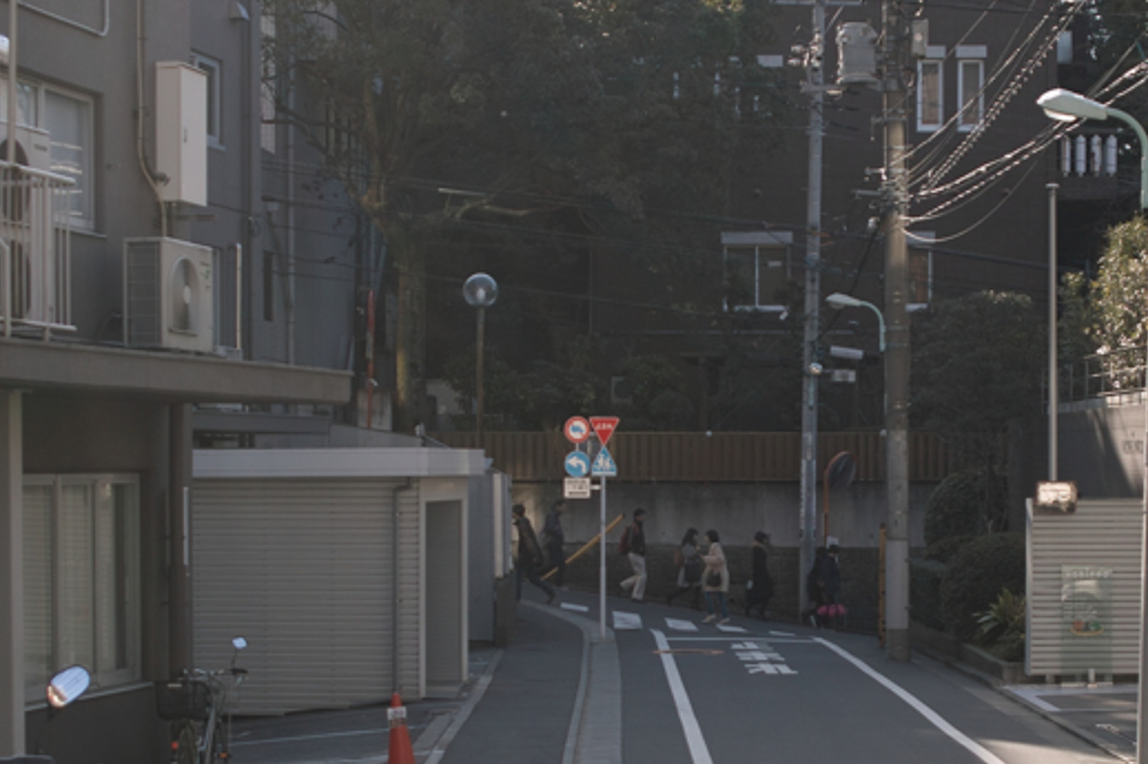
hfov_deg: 25.0
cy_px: 602
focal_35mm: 81
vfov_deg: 16.7
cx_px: 740
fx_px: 2582
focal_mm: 24.2
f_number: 2.8
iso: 100
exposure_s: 1/500
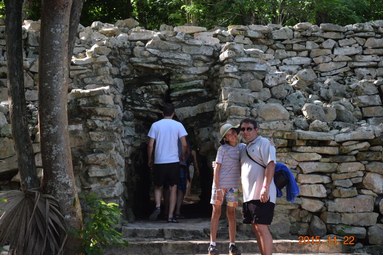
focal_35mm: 80
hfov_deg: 25.4
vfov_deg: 17.1
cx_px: 195
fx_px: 851
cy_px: 129
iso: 500
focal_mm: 52
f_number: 5.6
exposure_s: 1/125
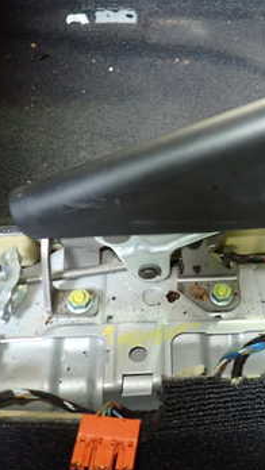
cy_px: 173
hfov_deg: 24.0
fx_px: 587
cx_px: 285
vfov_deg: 43.3
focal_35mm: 47
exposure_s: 1/30
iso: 800
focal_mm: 4.5
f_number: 2
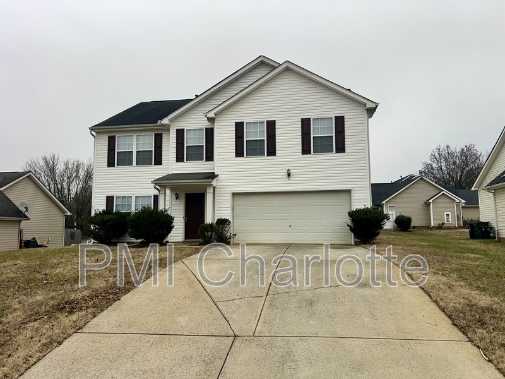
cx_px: 252
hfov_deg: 67.3
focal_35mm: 26
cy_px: 190
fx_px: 379
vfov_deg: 53.1
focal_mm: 5.7
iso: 50
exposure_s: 1/2123
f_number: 1.5
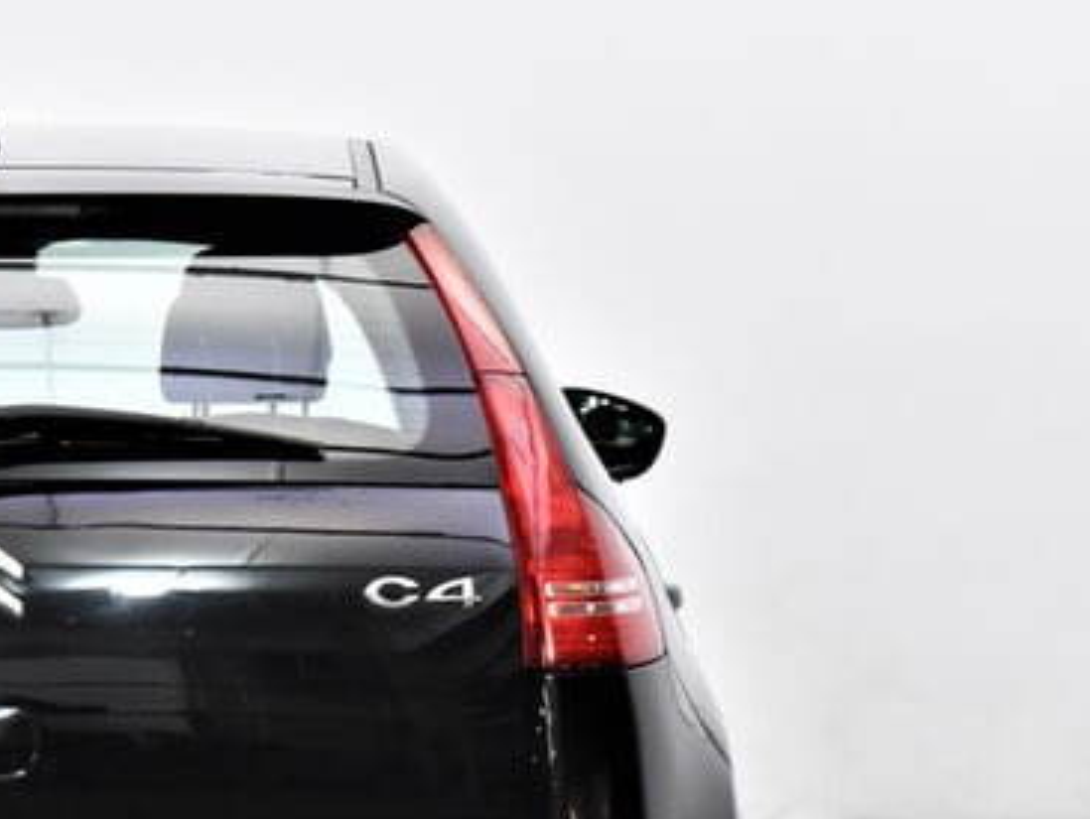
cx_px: -33
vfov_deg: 9.1
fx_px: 5136
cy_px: 619
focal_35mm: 163
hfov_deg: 12.0
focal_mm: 46
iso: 800
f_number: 9
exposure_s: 1/15
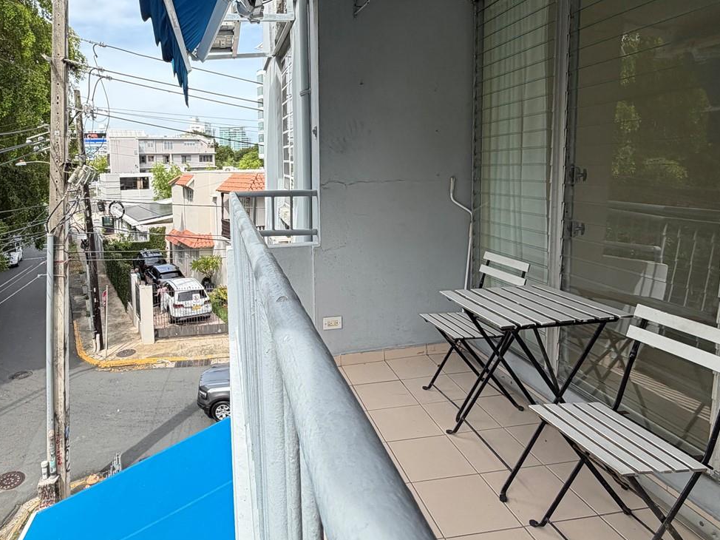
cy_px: 207
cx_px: 299
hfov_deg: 73.4
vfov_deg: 58.2
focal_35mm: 23
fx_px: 478
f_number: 2.2
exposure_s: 1/613
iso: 40
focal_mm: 2.22
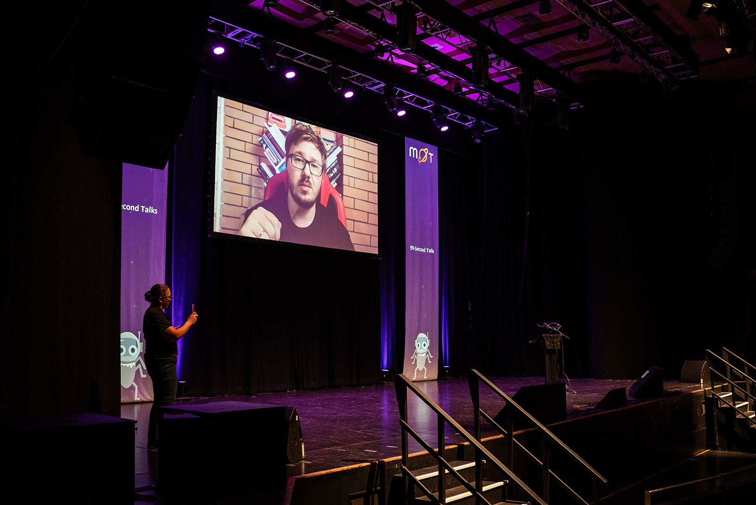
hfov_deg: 54.4
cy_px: 252
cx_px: 378
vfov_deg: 37.9
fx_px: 735
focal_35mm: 35
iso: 3200
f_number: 6.3
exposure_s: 1/80
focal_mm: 35
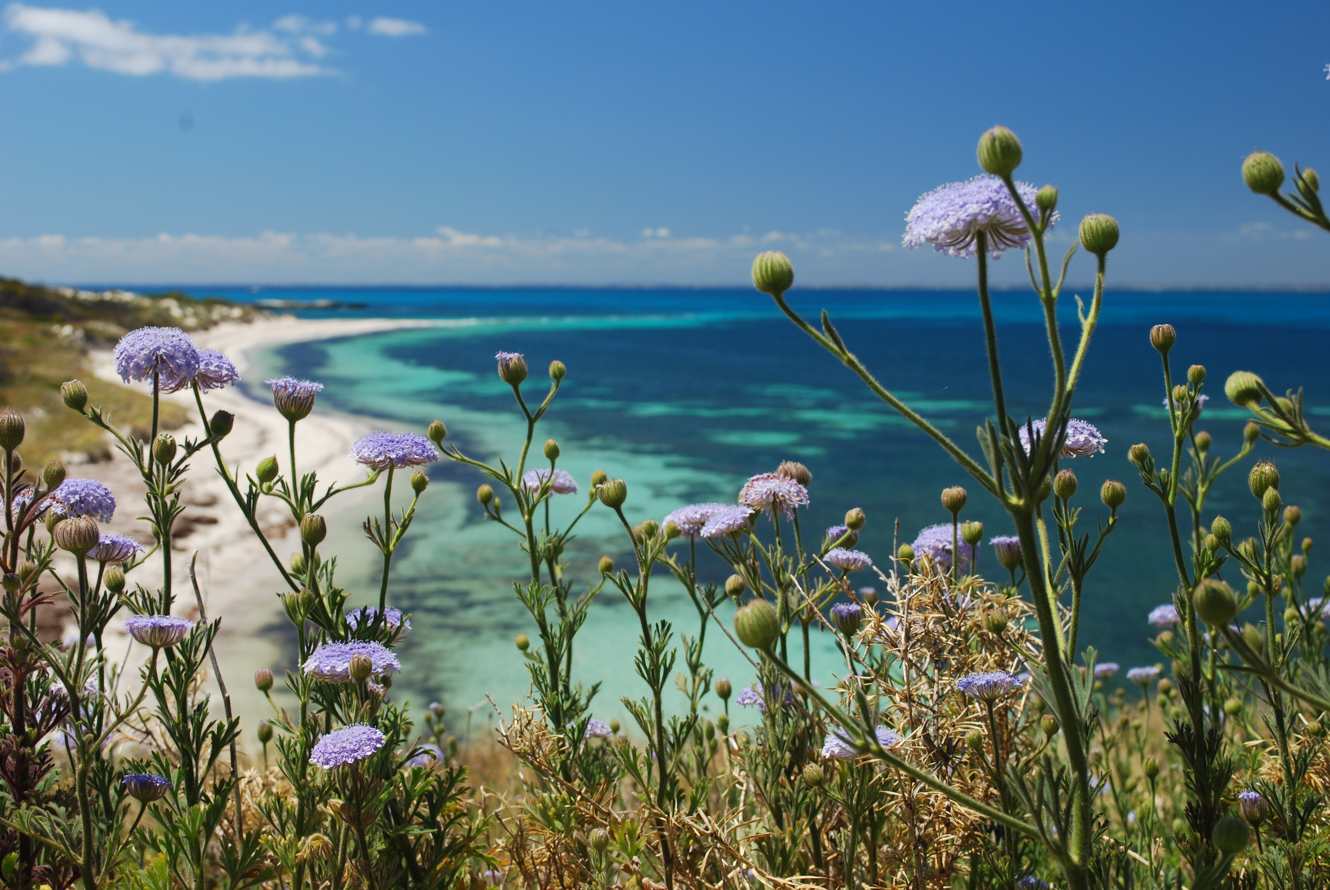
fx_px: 1942
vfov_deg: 25.8
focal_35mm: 52
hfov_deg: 37.8
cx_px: 665
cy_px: 445
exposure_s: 1/60
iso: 100
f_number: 8
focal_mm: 35
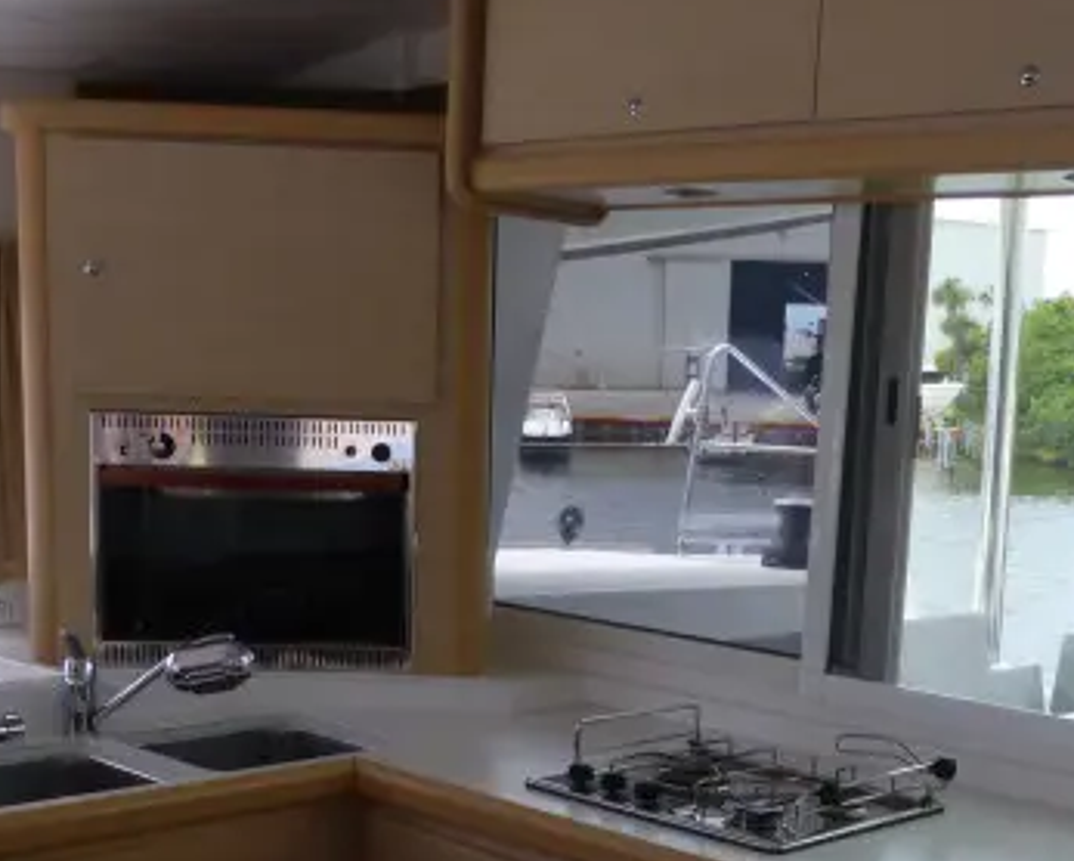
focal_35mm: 54
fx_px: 1717
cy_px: 731
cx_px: 647
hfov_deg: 34.6
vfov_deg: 27.4
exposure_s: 1/200
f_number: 4
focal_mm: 4.3
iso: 100
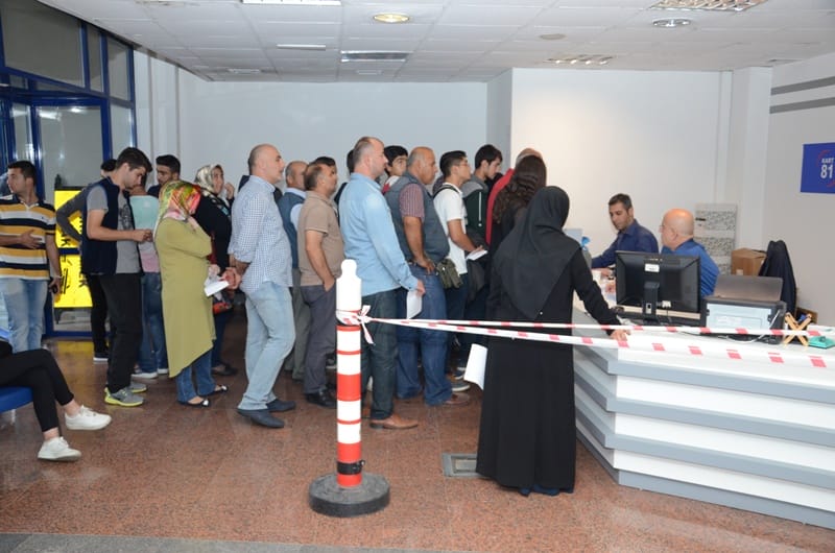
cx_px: 418
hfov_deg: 53.2
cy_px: 276
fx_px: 833
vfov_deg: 36.7
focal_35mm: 36
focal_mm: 24
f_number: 3.8
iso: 1250
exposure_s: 1/250
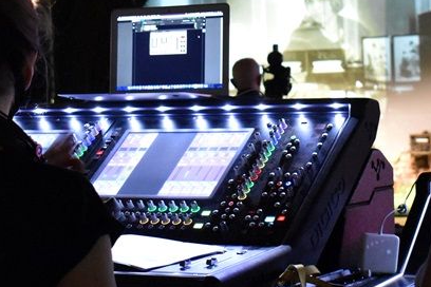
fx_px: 1353
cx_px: 250
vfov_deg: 12.1
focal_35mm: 113
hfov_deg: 18.1
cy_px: 42
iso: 5600
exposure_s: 1/50
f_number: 4.2
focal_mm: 30
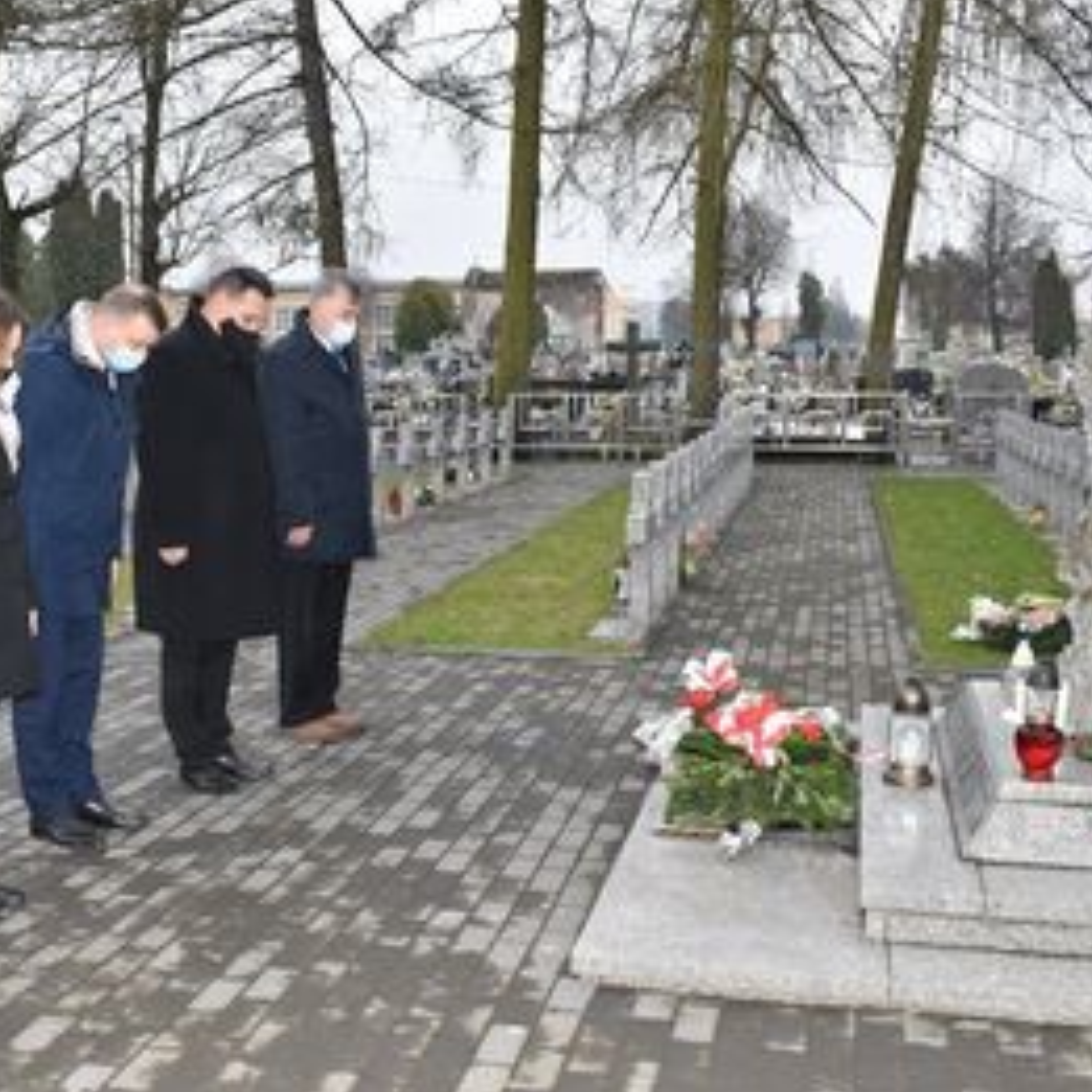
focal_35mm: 41
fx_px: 1463
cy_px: 556
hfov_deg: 40.7
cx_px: 435
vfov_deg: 40.9
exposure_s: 1/125
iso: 800
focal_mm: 20
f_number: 5.6
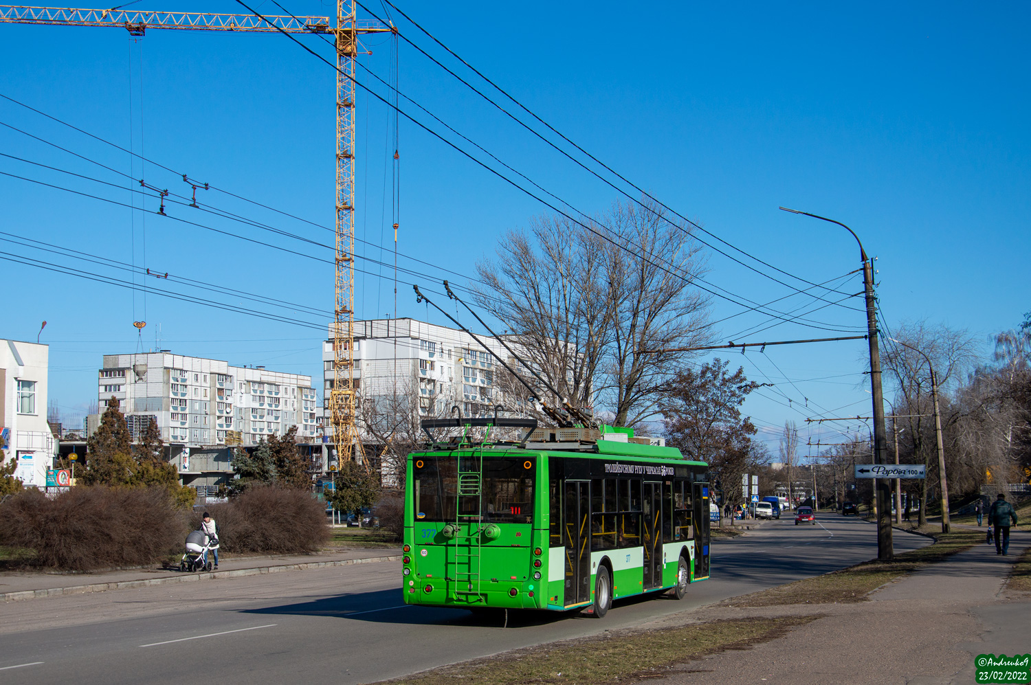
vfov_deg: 26.4
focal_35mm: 51
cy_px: 342
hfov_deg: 38.9
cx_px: 516
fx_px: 1459
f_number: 9
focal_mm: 34
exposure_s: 1/800
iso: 100
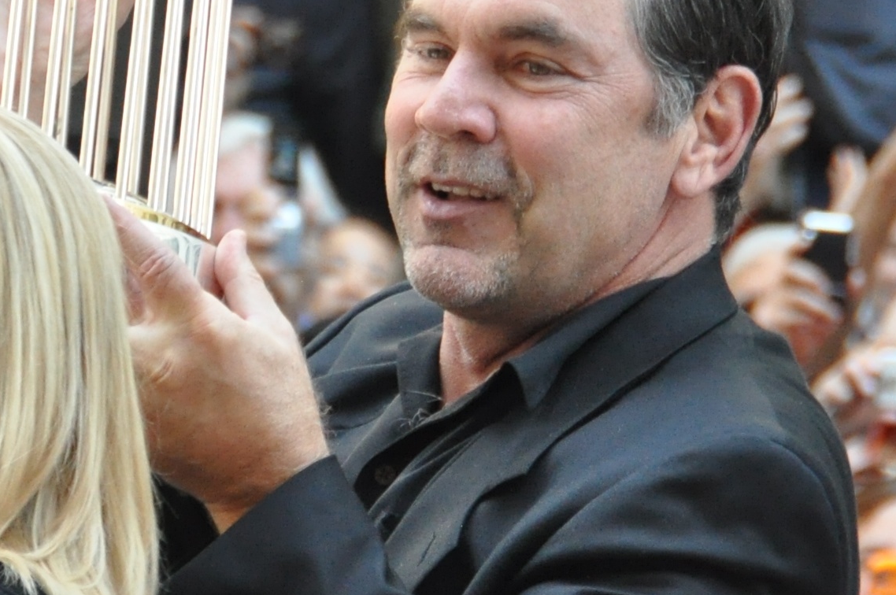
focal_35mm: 633
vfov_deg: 2.2
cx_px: 61
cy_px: -64
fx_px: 15736
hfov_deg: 3.3
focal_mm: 112
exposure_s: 1/160
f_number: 6.3
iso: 1250
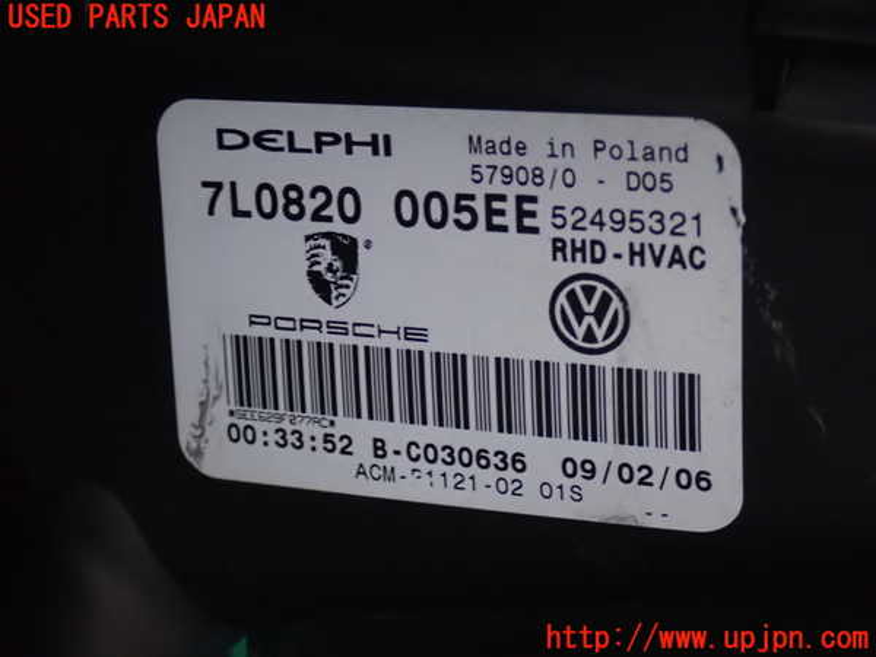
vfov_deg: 23.7
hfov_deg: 31.2
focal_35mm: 62
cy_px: 328
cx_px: 438
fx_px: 1569
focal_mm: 11.09
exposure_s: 1/15
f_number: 3.6
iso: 1600
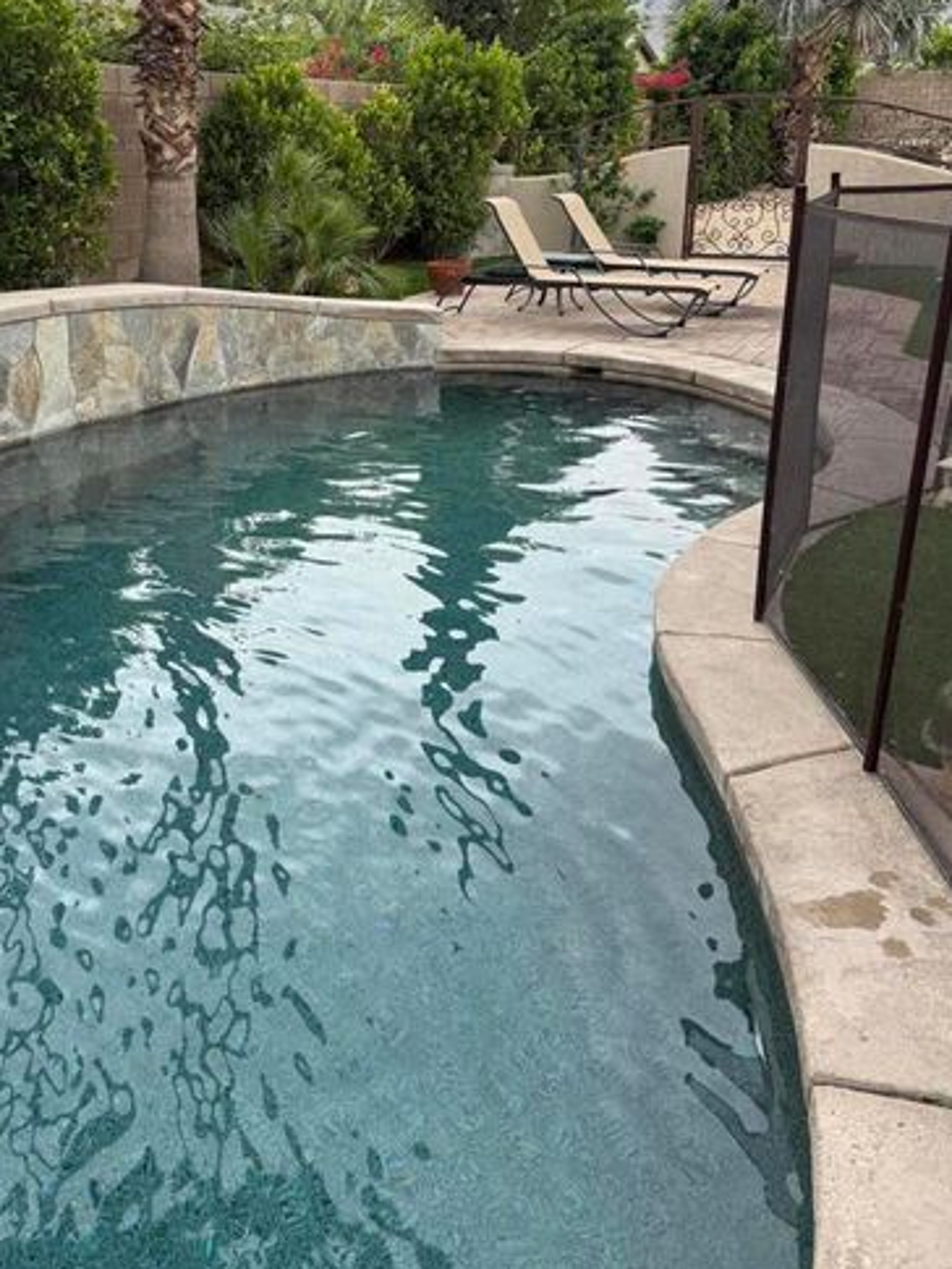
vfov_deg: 54.7
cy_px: 480
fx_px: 1210
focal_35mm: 33
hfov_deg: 42.4
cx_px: 316
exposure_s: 1/2703
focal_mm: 6.76
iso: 100
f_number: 1.78
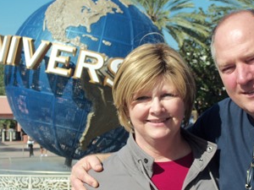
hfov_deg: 15.8
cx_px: 130
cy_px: 97
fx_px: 917
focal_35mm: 125
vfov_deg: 11.9
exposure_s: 1/500
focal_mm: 17.1
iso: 80
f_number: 5.2
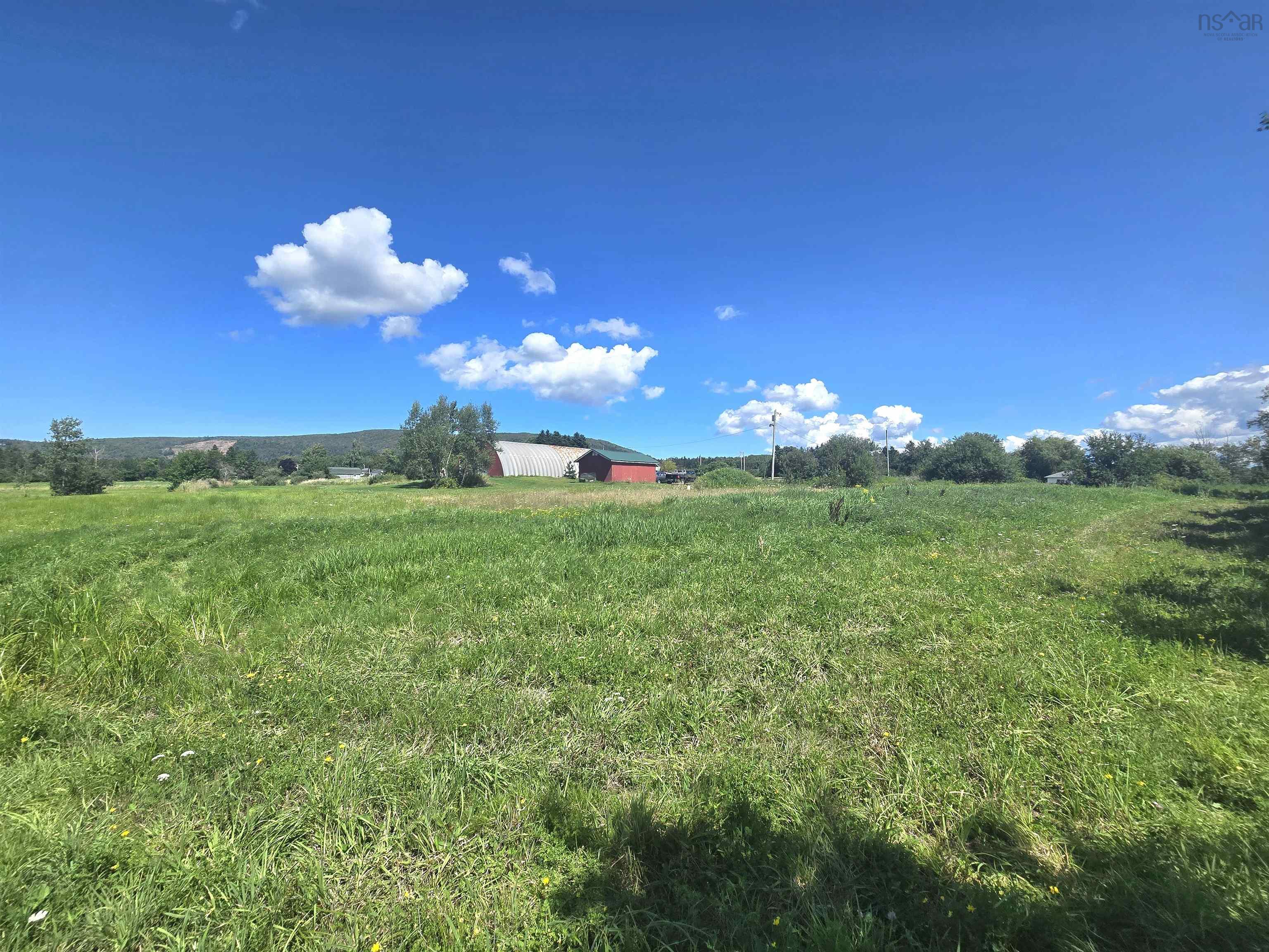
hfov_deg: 106.2
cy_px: 476
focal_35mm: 13
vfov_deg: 89.9
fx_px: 477
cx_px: 634
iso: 50
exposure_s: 1/3333
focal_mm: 2.2
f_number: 2.2
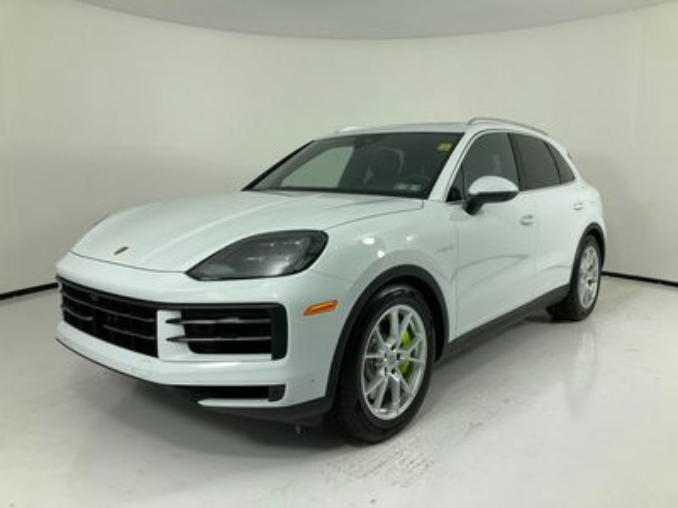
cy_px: 254
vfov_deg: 49.7
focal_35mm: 28
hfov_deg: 63.4
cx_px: 339
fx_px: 548
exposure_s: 1/361
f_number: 1.8
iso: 20
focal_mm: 3.99
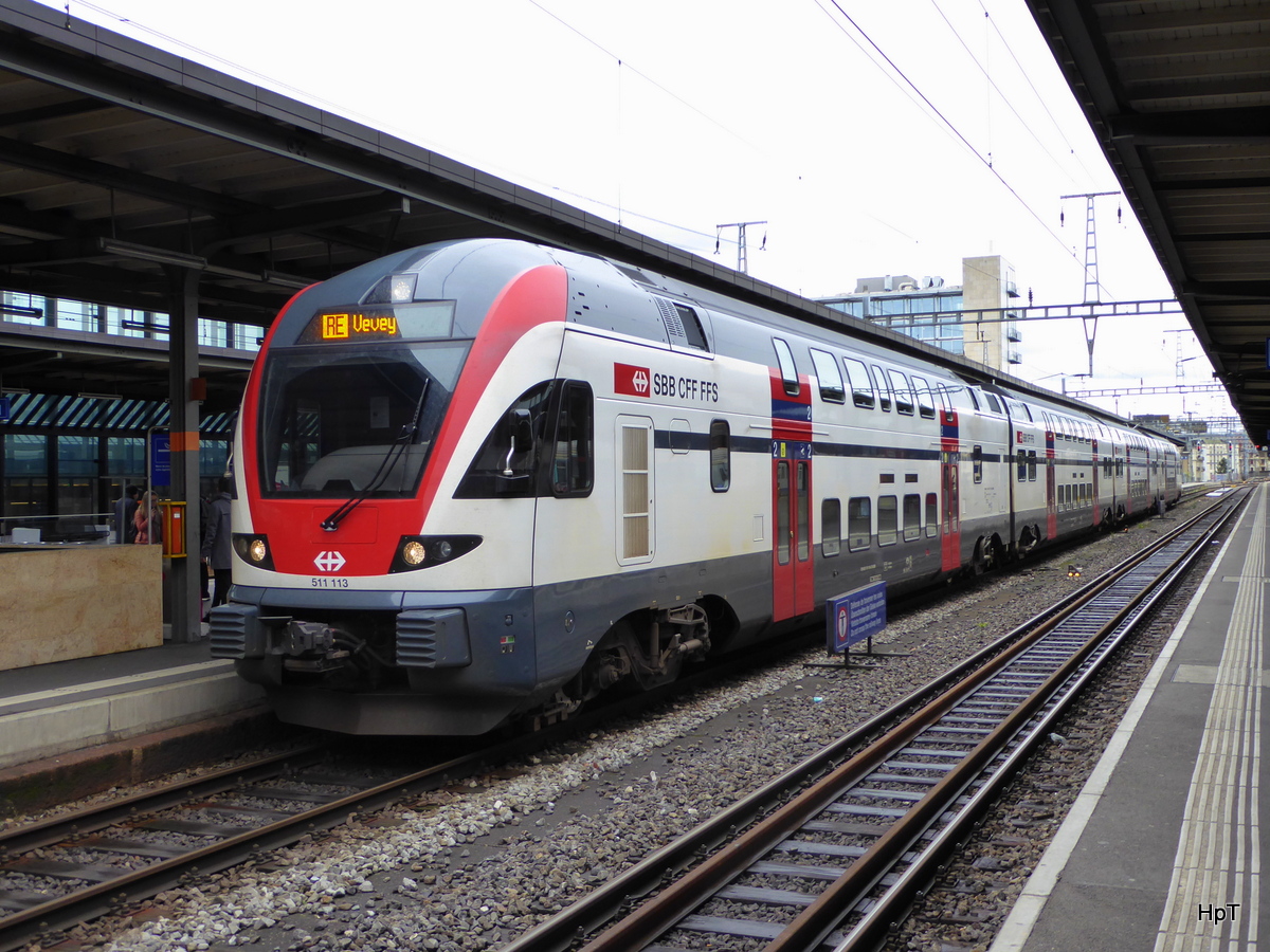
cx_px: 635
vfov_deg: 34.3
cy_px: 476
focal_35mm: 42
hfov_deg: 44.8
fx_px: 1541
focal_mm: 7.2
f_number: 3.8
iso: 125
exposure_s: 1/100
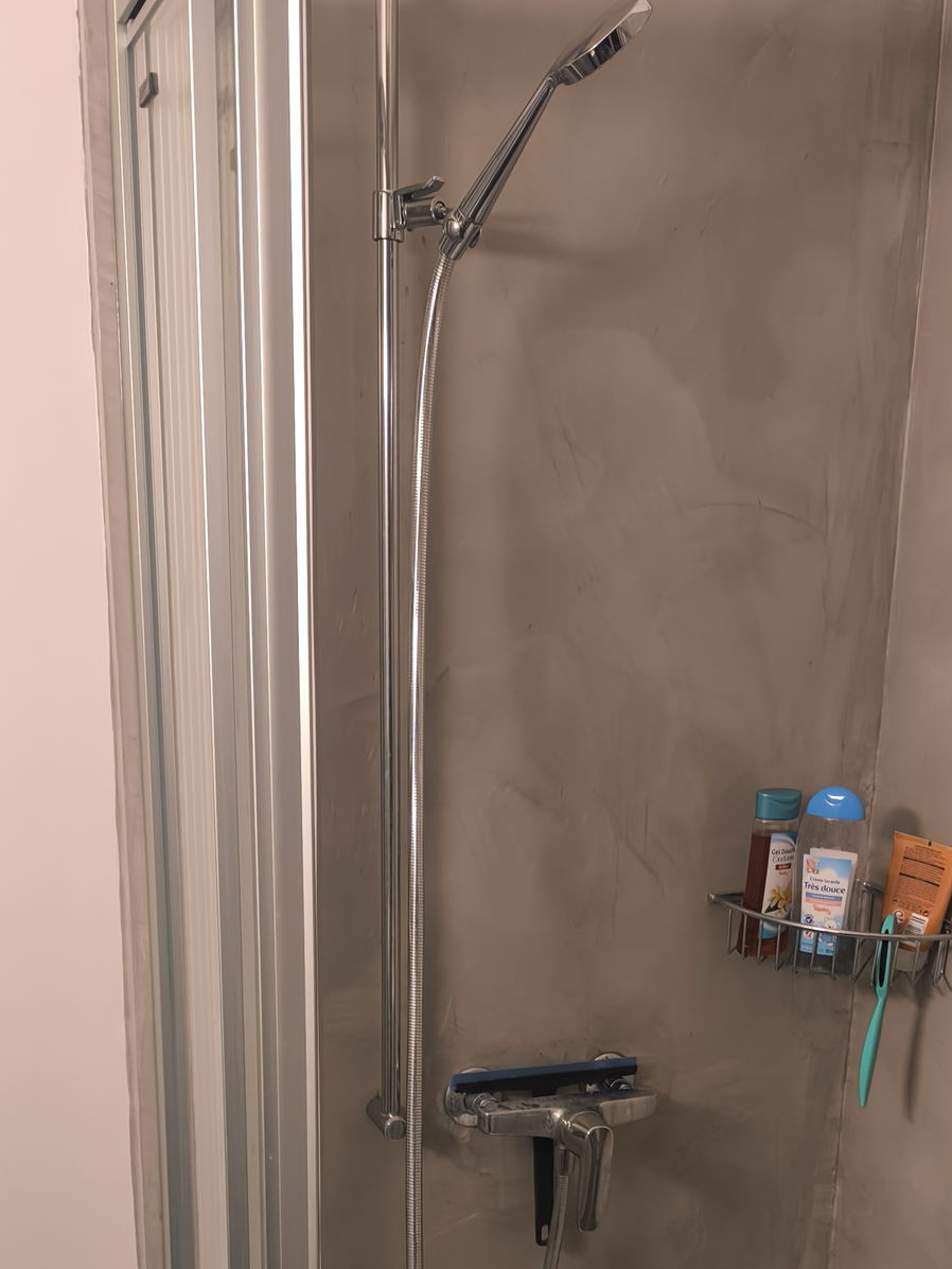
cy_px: 973
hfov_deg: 34.9
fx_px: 1503
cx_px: 602
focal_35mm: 41
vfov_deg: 44.1
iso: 1250
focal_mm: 6.14
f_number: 1.65
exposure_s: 1/25
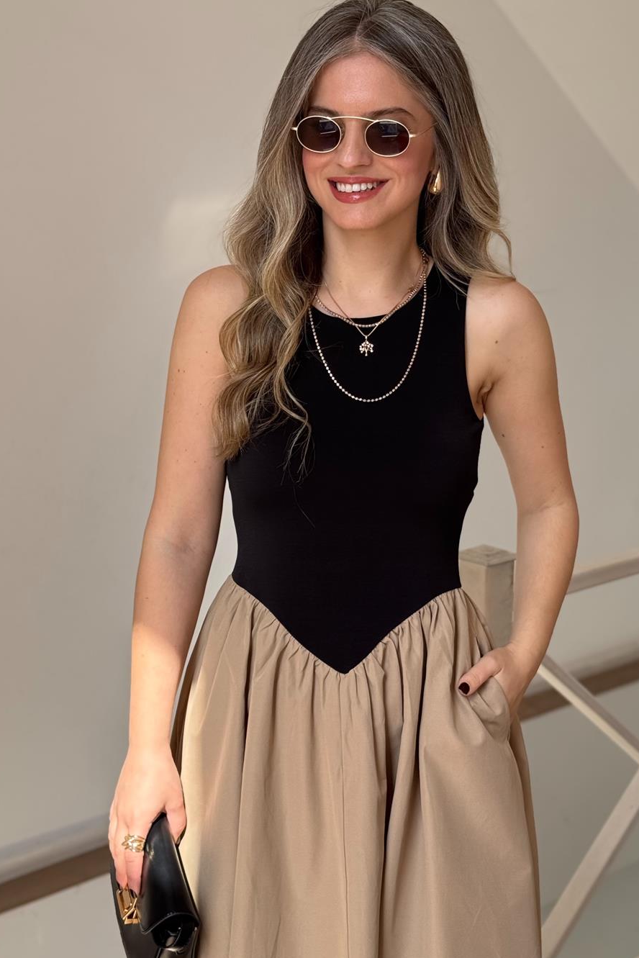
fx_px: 1597
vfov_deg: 33.4
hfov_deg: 22.6
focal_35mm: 60
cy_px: 471
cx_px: 367
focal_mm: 6.76
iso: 64
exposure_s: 1/404
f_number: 1.78
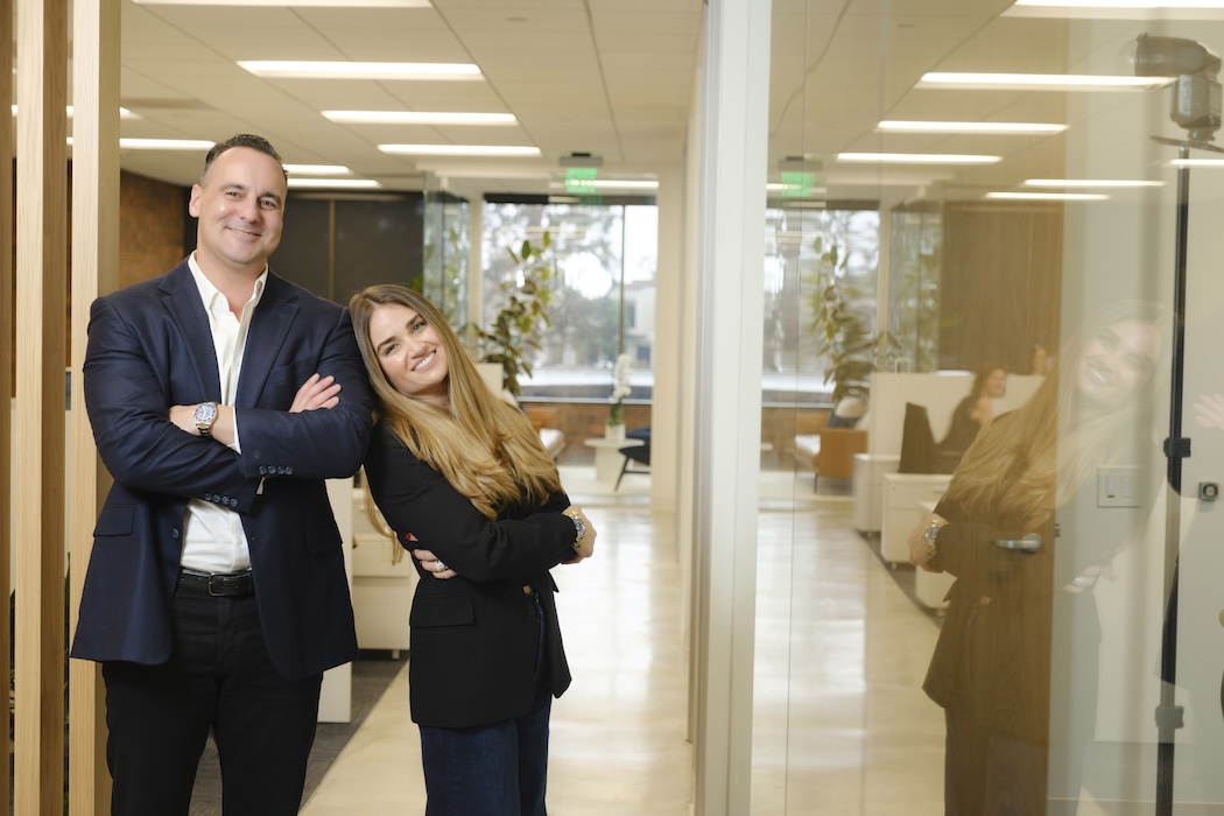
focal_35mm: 56
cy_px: 408
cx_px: 612
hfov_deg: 35.6
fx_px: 1904
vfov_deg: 24.2
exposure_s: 1/60
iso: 400
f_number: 2.8
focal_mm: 37.6
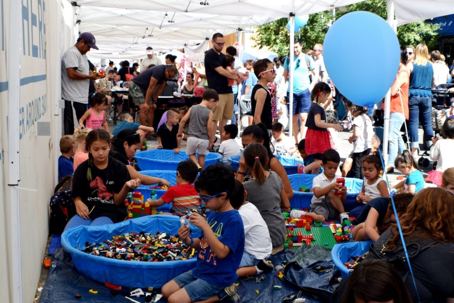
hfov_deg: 31.9
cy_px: 152
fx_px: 795
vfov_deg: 21.6
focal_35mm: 63
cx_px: 227
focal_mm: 42
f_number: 8
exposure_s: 1/250
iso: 200
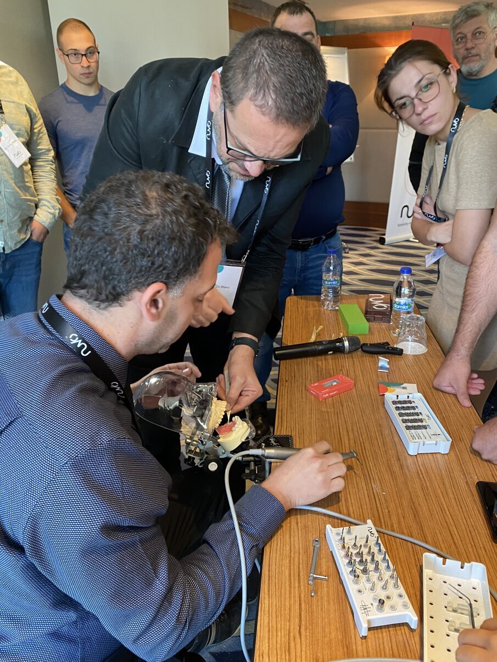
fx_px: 498
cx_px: 248
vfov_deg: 67.3
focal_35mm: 26
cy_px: 331
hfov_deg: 53.1
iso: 250
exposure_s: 1/50
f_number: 1.8
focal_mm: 4.25
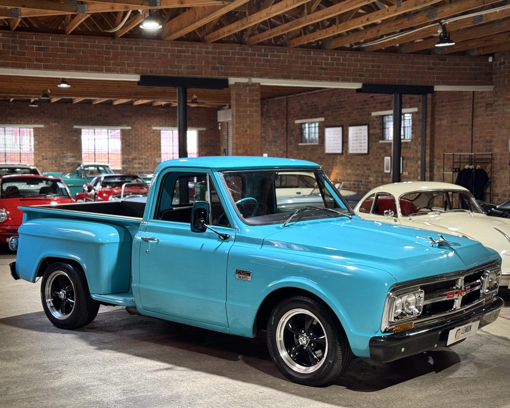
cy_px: 208
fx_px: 770
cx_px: 262
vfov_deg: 29.7
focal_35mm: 51
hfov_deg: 36.7
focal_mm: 6.76
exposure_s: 1/33
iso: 200
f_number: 1.78
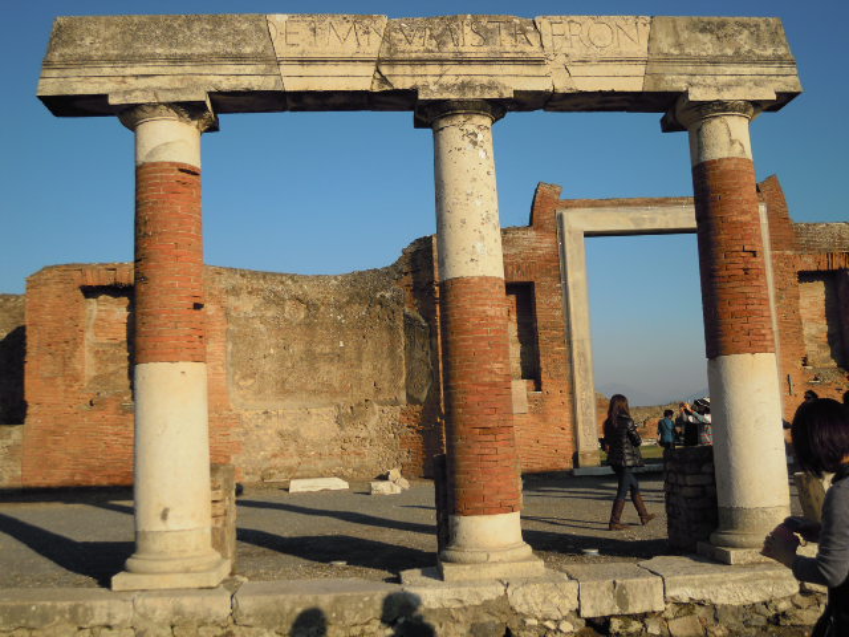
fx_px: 883
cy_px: 318
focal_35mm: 36
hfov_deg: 51.4
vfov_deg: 39.7
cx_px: 424
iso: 100
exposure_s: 1/400
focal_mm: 6.4
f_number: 6
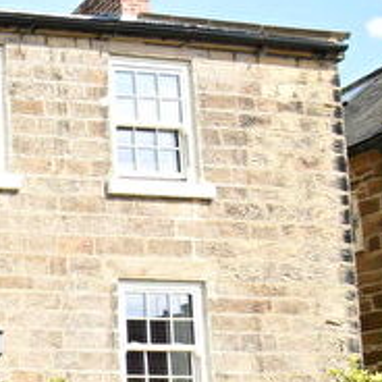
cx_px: -324
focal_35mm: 56
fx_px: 697
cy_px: 339
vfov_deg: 29.5
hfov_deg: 20.4
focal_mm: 11.5
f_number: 5
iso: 640
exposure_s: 1/1250
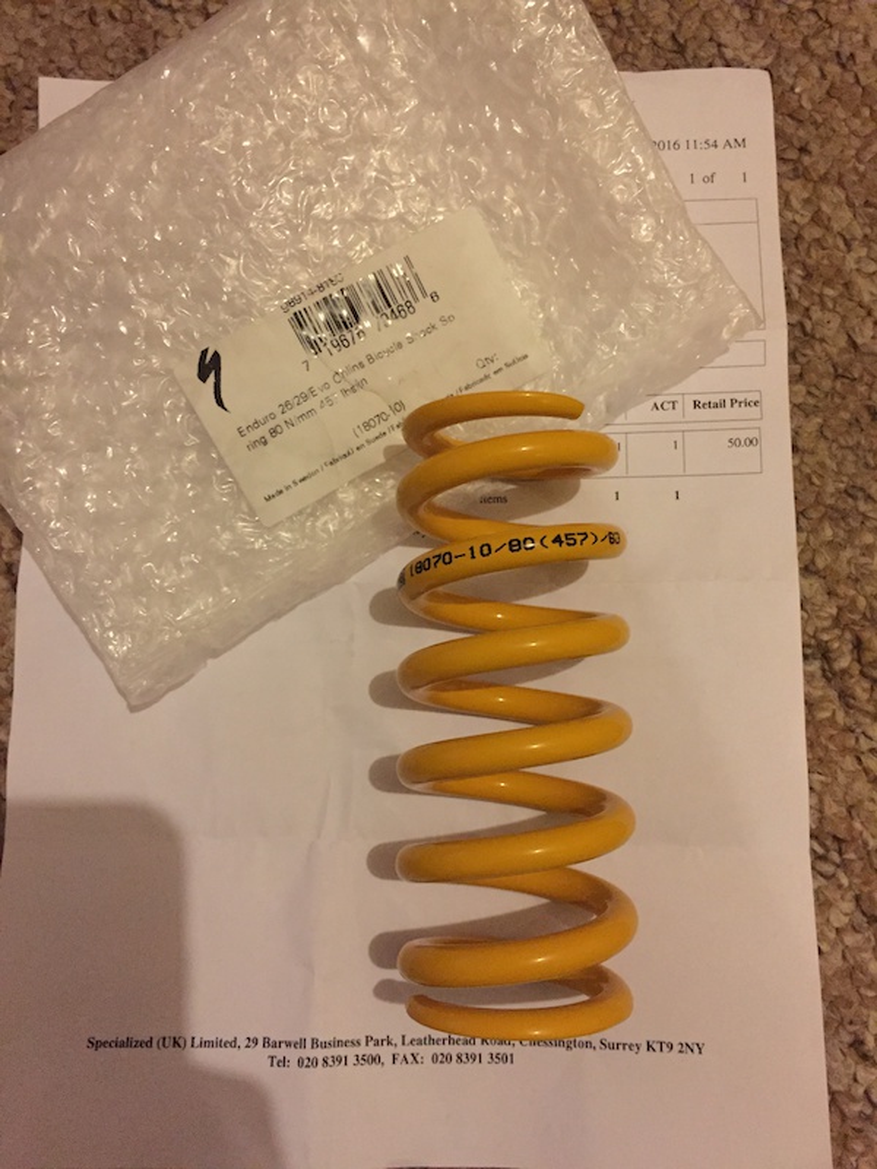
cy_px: 584
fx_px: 980
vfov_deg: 61.7
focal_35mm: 29
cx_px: 438
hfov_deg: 48.2
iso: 500
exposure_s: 1/17
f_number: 2.2
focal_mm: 4.15
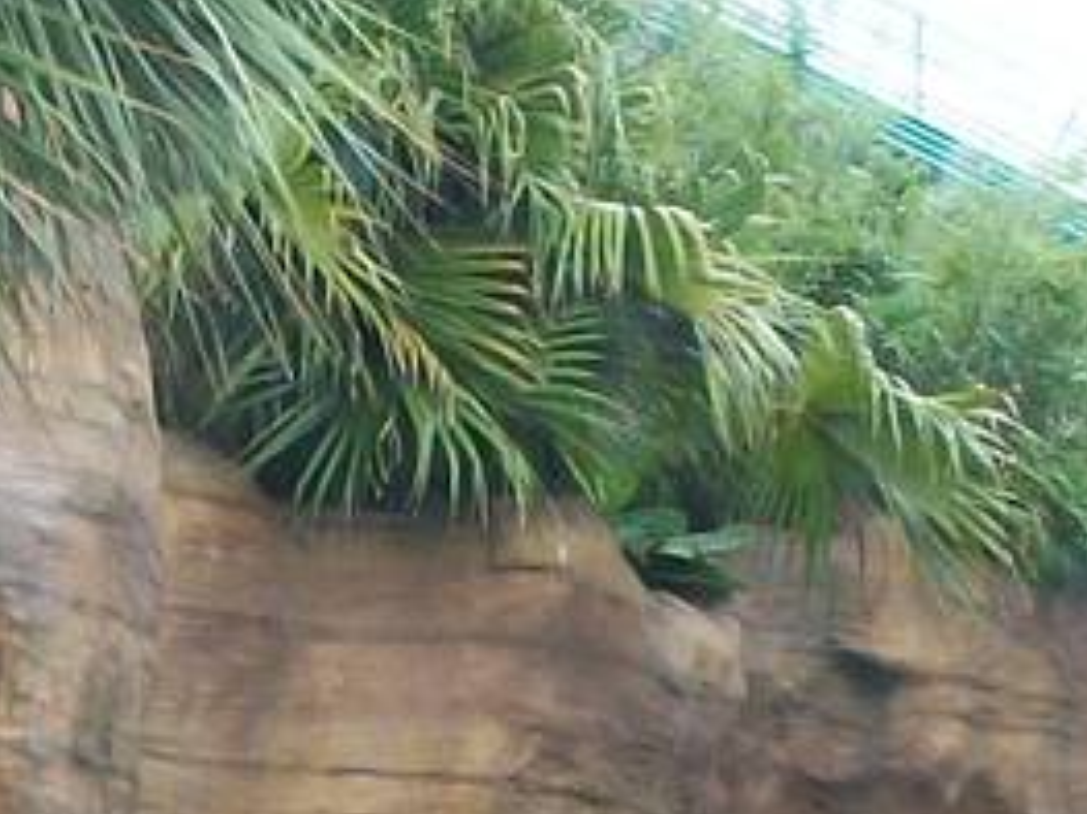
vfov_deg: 6.8
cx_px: 508
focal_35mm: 213
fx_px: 6686
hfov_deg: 9.3
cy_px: 1409
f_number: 3.1
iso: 80
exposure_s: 1/100
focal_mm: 6.3
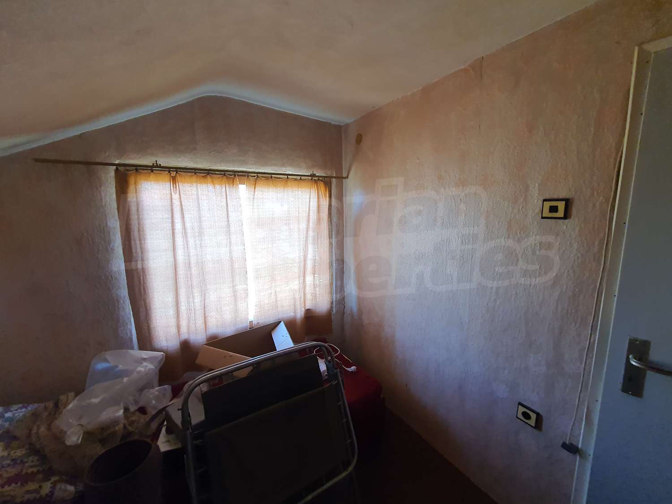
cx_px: 336
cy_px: 252
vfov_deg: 89.9
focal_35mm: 13
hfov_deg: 106.2
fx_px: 252
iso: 200
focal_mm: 1.8
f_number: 2.2
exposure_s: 1/50
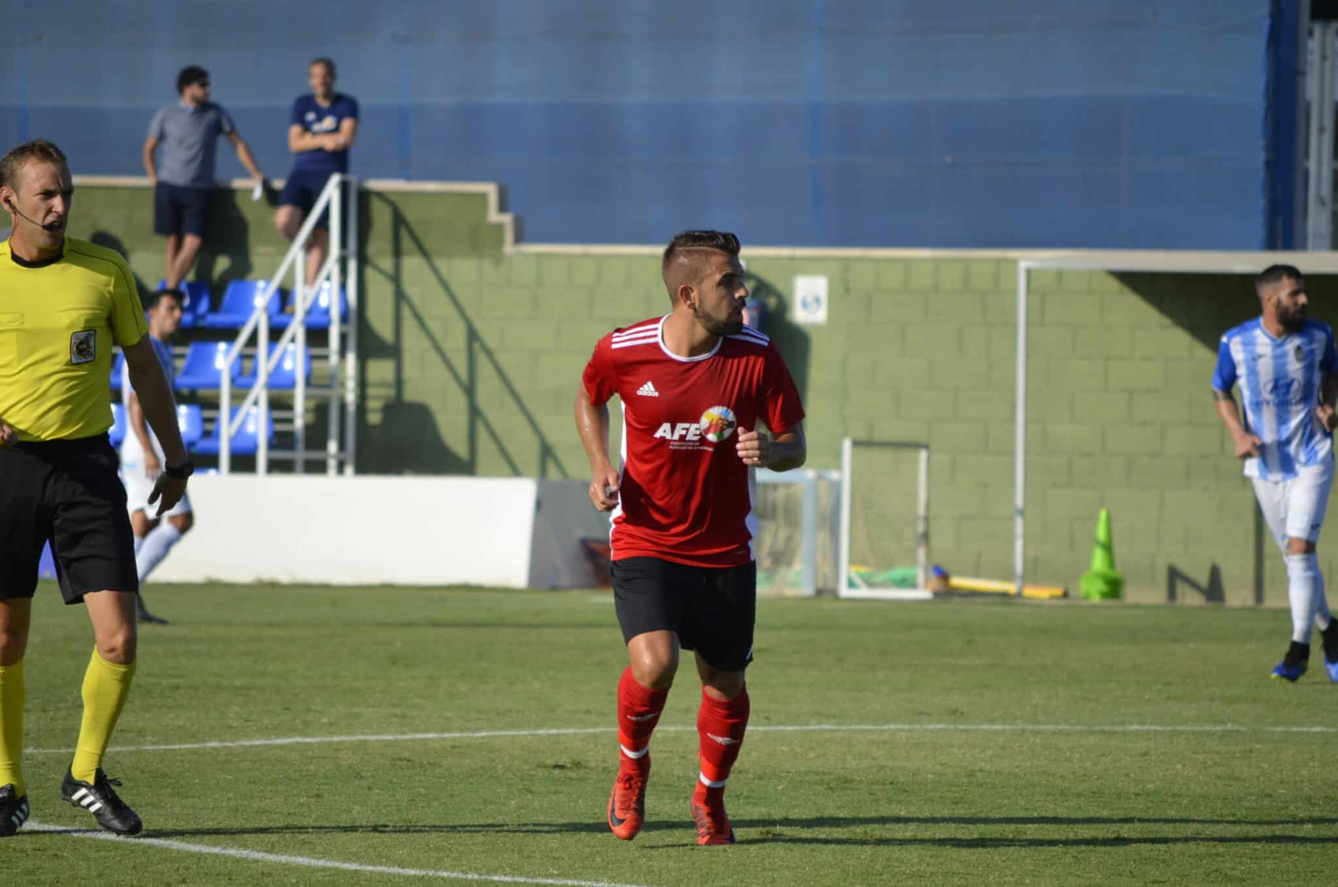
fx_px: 11128
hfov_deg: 6.9
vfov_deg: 4.6
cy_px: 444
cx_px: 669
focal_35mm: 300
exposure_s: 1/1600
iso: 400
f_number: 6.3
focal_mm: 200
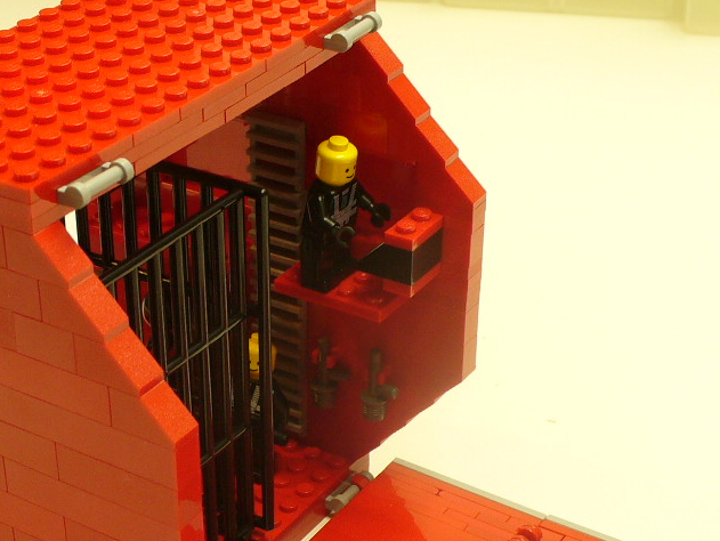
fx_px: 1561
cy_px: 470
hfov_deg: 25.9
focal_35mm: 75
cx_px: 260
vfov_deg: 19.4
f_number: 2.8
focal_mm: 6.1
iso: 100
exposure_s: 1/20
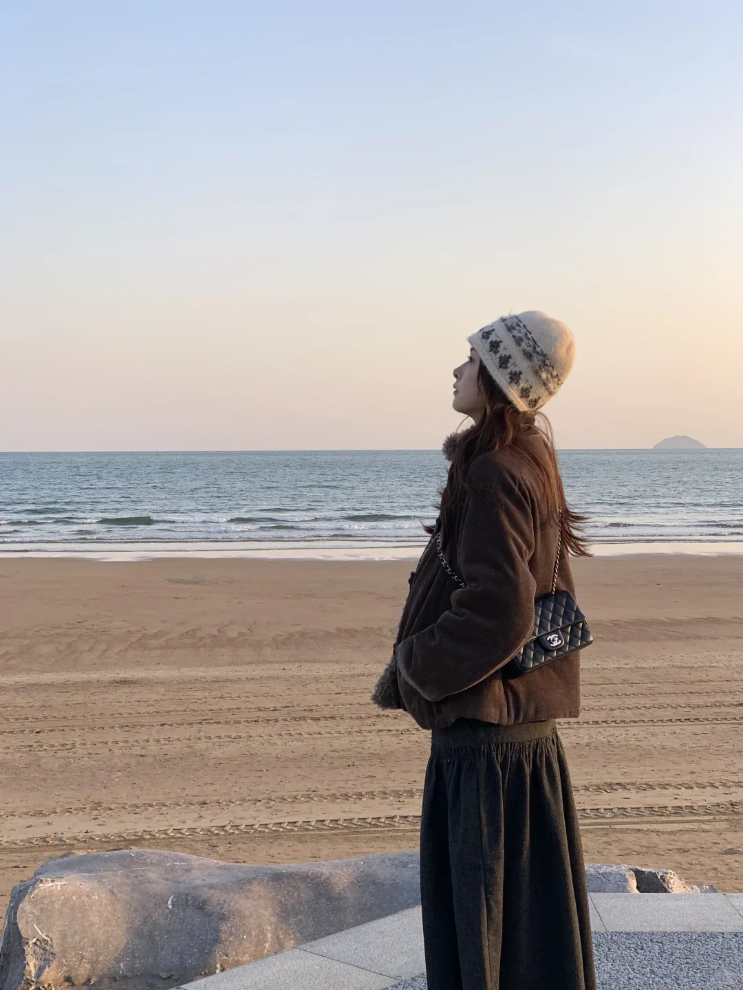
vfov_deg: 36.8
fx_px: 1488
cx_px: 372
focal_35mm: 52
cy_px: 495
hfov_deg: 28.0
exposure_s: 1/316
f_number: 2.4
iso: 16
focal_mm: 6
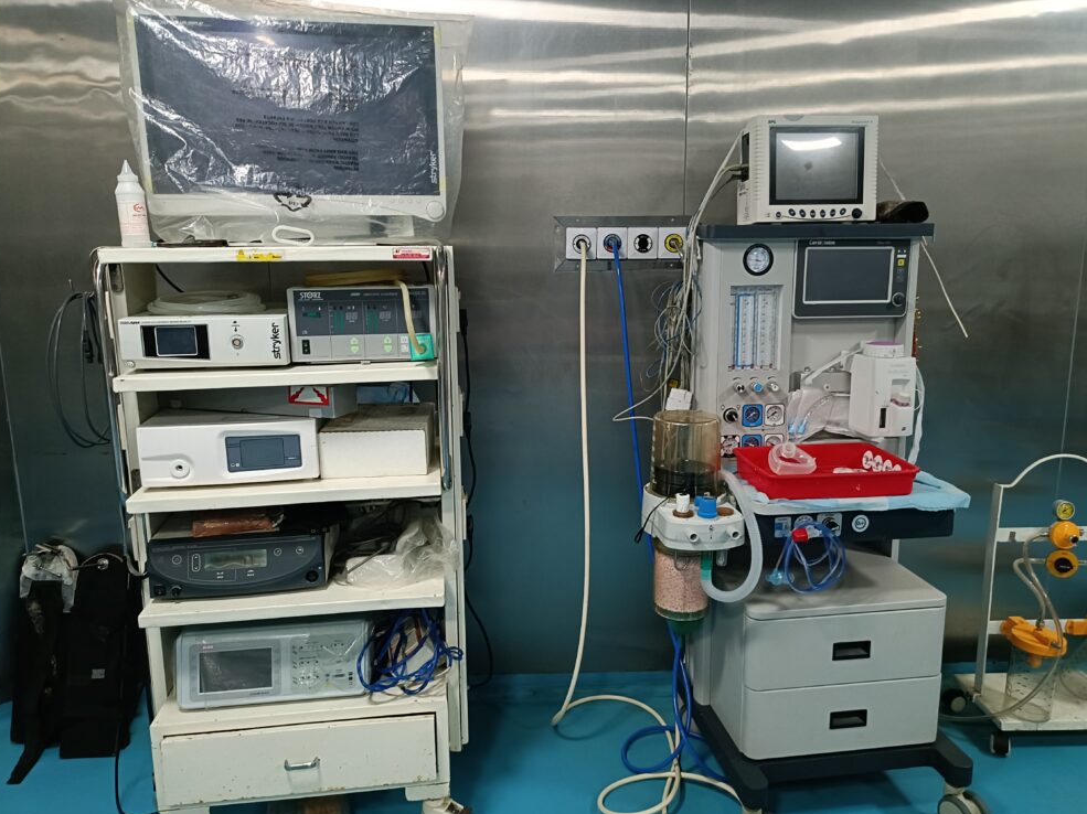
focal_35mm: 26
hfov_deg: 67.3
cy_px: 405
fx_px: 816
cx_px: 557
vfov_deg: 53.0
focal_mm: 4.7
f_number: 1.7
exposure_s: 1/50
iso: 2309
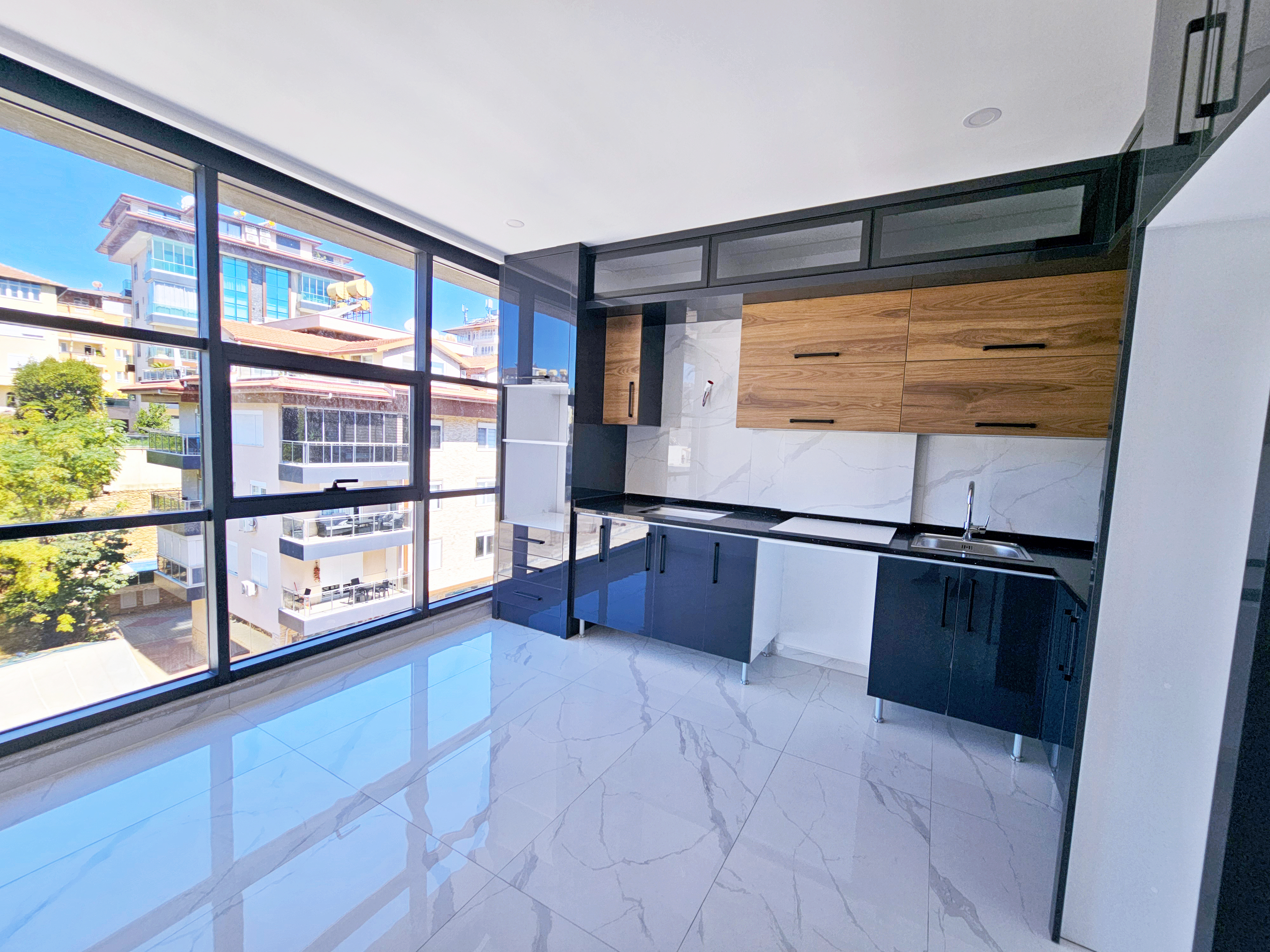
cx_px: 635
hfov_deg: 106.2
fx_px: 477
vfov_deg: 89.9
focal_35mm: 13
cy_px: 476
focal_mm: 2.2
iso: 50
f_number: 2.2
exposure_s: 1/250
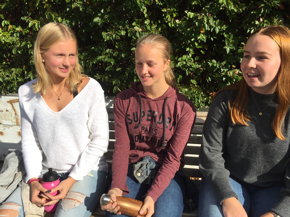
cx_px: 145
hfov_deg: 61.7
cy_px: 108
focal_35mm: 29
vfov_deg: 48.2
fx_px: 243
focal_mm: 4.15
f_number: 2.2
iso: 32
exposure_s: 1/2198
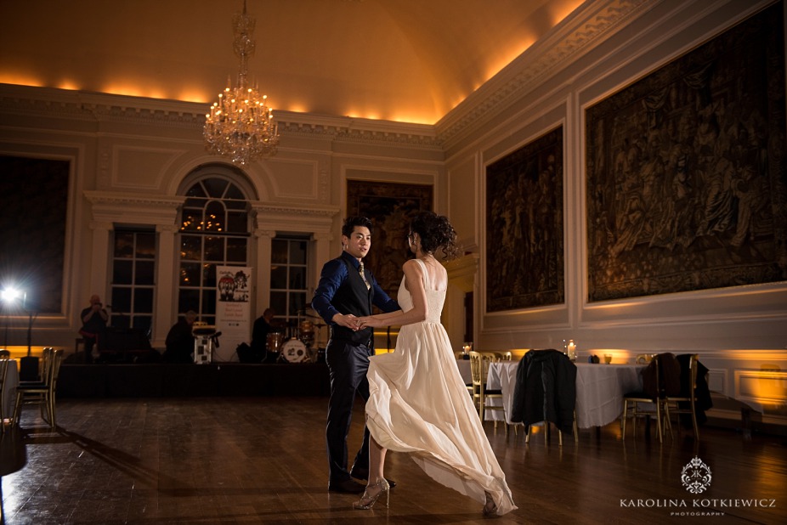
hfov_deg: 53.1
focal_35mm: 36
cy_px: 262
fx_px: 787
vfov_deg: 36.9
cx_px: 394
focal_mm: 36
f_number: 3.5
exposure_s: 1/160
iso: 1600
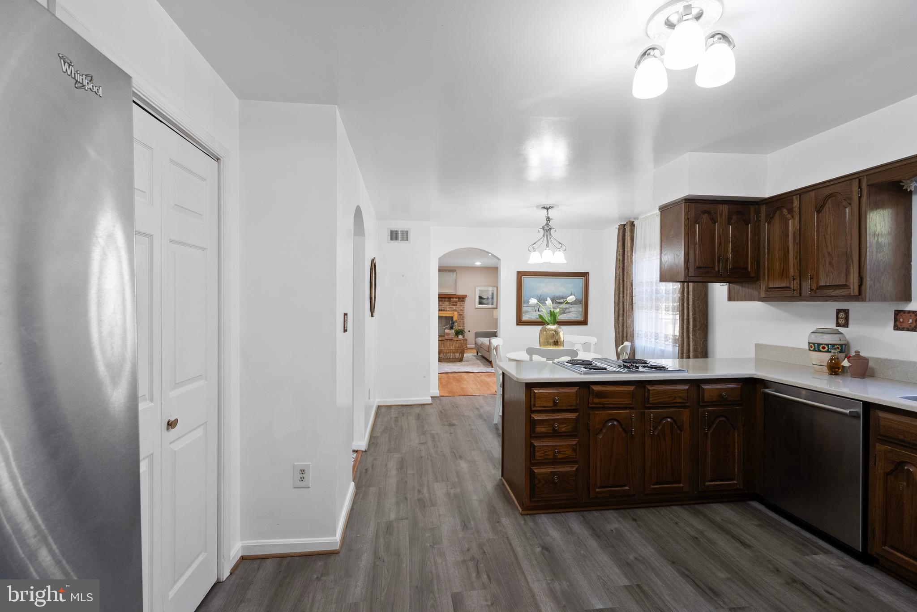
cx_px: 458
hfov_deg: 96.7
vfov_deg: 73.8
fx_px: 408
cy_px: 306
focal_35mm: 16
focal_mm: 16
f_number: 8
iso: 800
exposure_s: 1/10
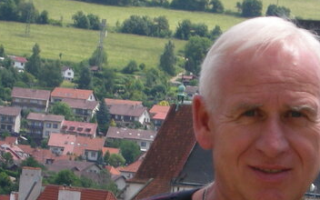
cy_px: 188
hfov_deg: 5.6
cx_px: 372
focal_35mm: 372
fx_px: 3244
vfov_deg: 3.5
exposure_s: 1/175
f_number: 5.2
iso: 64
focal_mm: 21.5
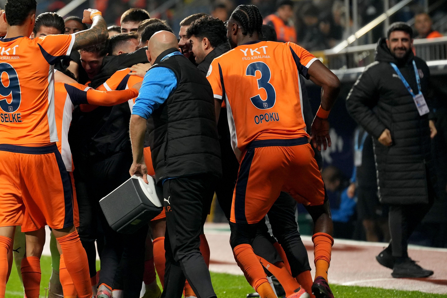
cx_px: 92
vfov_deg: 4.2
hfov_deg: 6.2
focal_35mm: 331
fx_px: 4110
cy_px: 115
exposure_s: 1/1250
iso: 2500
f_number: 2.8
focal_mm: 200
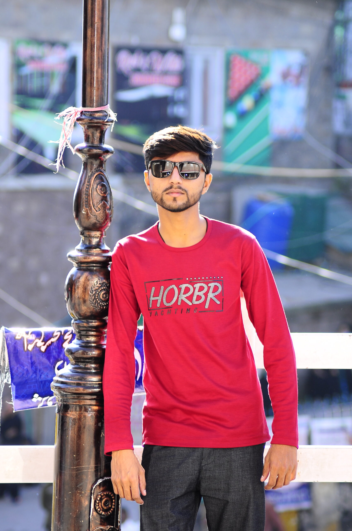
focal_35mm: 188
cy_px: 266
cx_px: 176
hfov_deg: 7.3
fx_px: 2757
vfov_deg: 11.0
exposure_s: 1/100
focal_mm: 125
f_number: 4.2
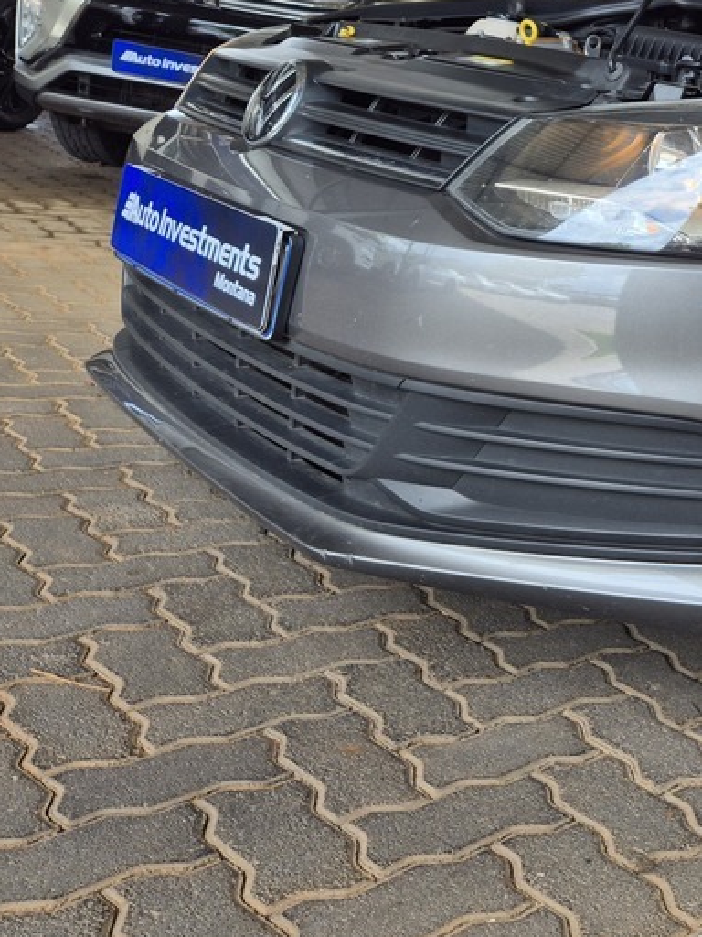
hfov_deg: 27.4
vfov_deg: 40.3
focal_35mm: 46
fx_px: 1244
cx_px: 865
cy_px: 254
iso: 25
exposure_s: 1/402
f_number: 1.8
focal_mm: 5.4
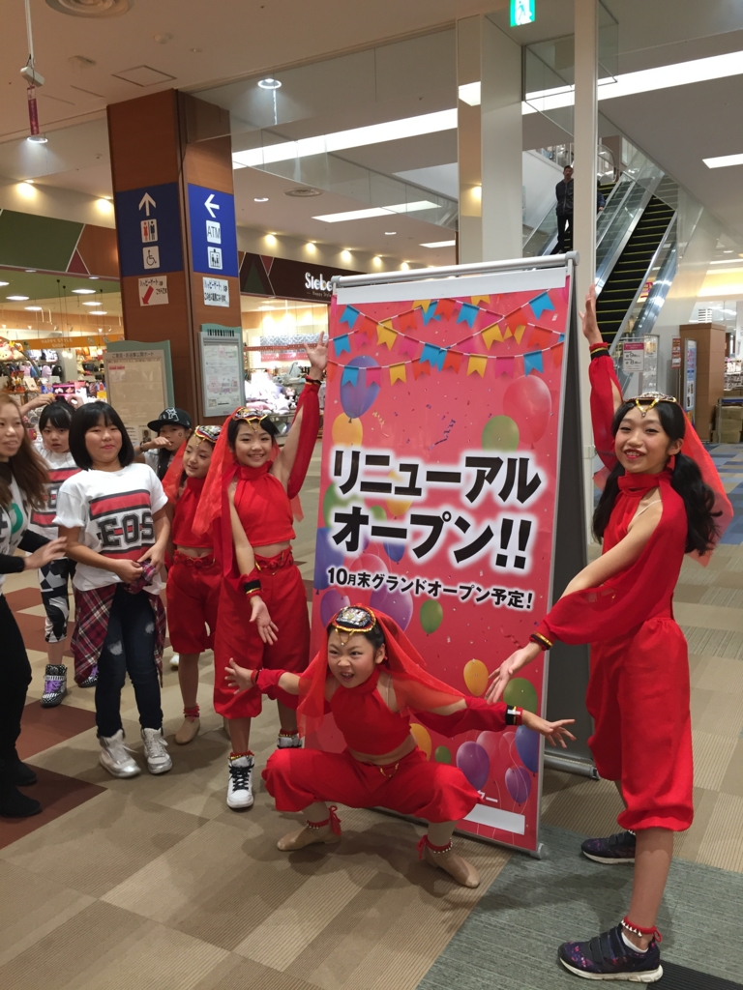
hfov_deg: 48.2
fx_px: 830
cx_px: 372
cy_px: 495
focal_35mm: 29
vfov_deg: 61.7
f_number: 2.2
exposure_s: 1/30
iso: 80
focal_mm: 4.15
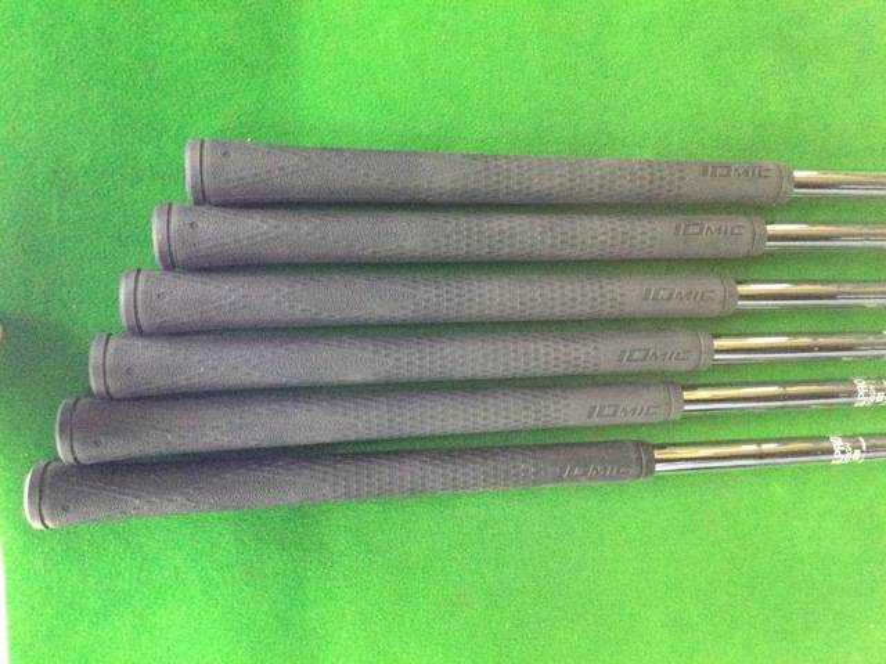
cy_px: 332
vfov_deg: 45.4
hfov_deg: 58.4
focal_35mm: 31
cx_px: 443
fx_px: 793
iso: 320
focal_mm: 3.3
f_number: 2.4
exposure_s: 1/15
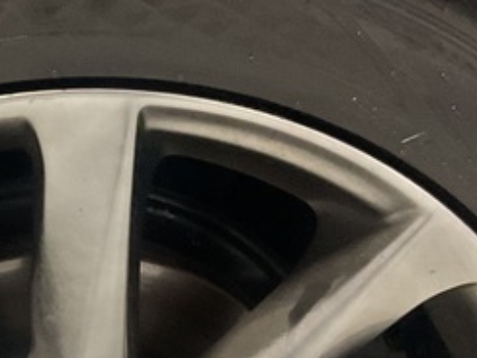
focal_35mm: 114
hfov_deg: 17.0
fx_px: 1571
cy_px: 501
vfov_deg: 12.5
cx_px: 25
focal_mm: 3
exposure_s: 1/60
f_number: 1.8
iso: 320
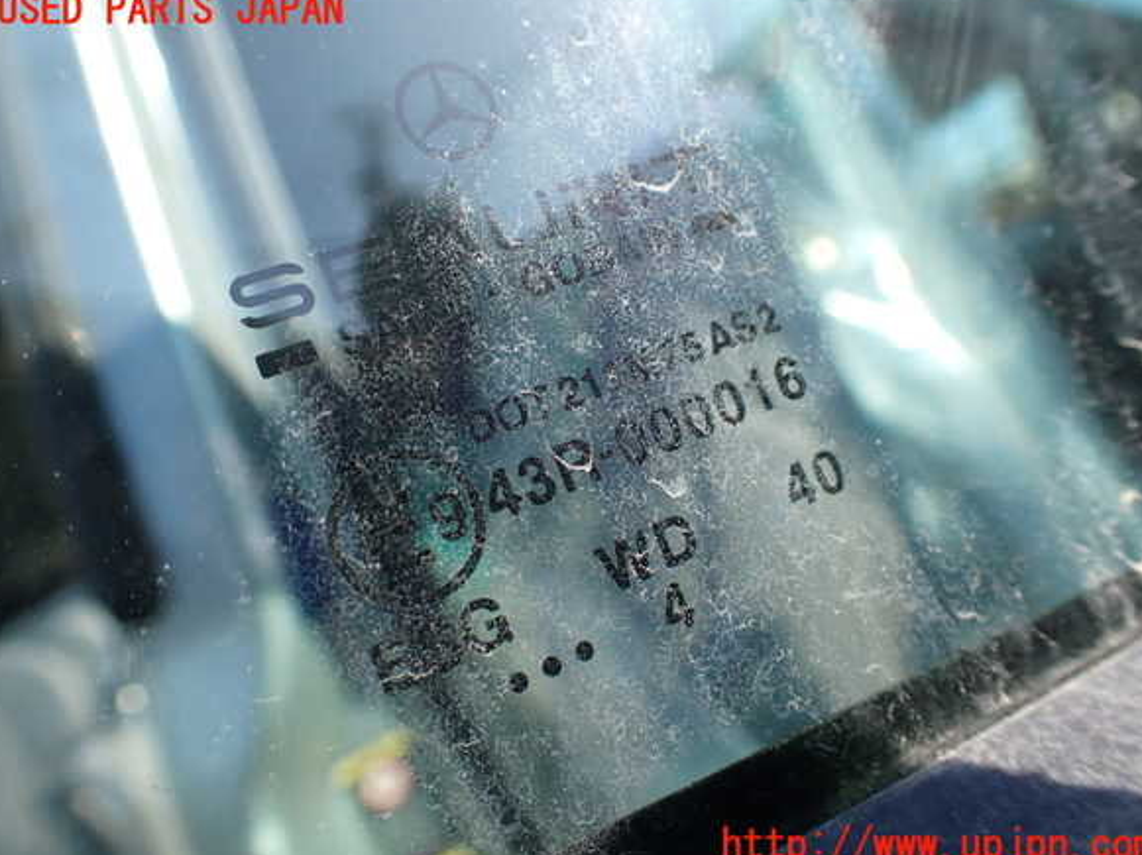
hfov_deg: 58.4
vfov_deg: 45.4
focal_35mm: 31
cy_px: 428
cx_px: 576
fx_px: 1022
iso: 100
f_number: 3.2
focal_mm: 5.4
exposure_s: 1/400
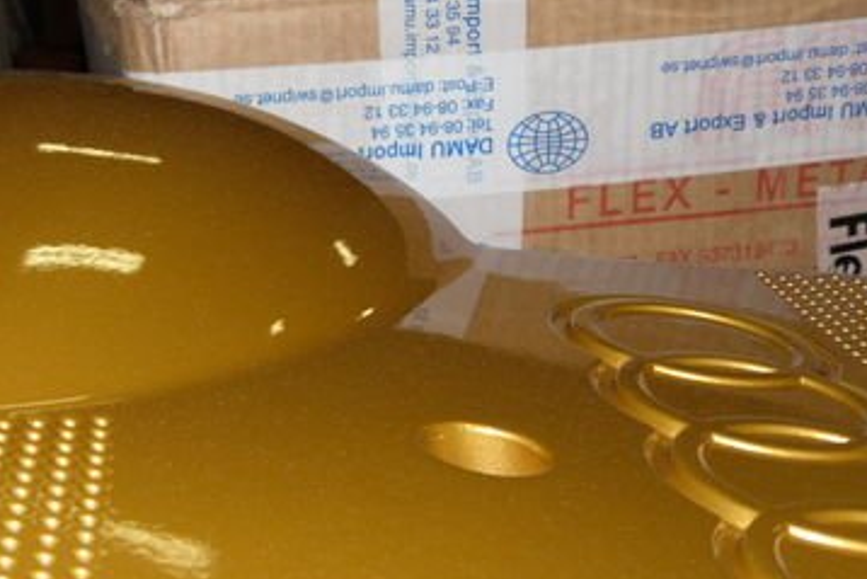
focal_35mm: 65
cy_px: 327
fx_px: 1566
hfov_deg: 30.3
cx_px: 191
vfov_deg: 20.9
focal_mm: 6.3
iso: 80
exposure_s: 1/45
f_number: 3.5
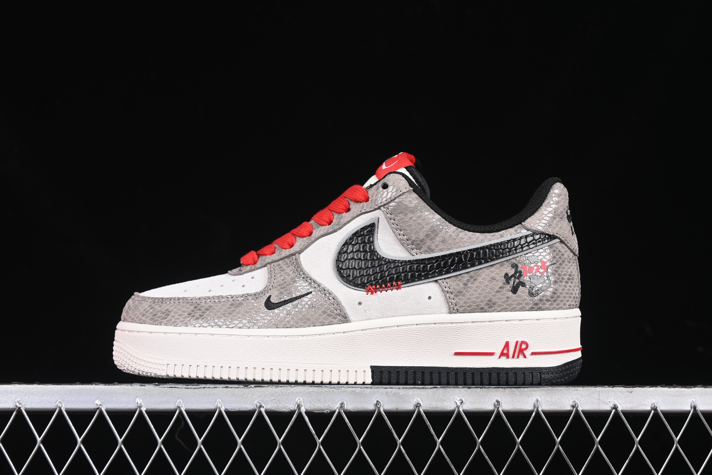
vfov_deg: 18.2
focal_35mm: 75
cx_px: 356
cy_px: 238
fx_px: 1483
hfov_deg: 27.0
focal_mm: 50
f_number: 7.1
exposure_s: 1/80
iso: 160
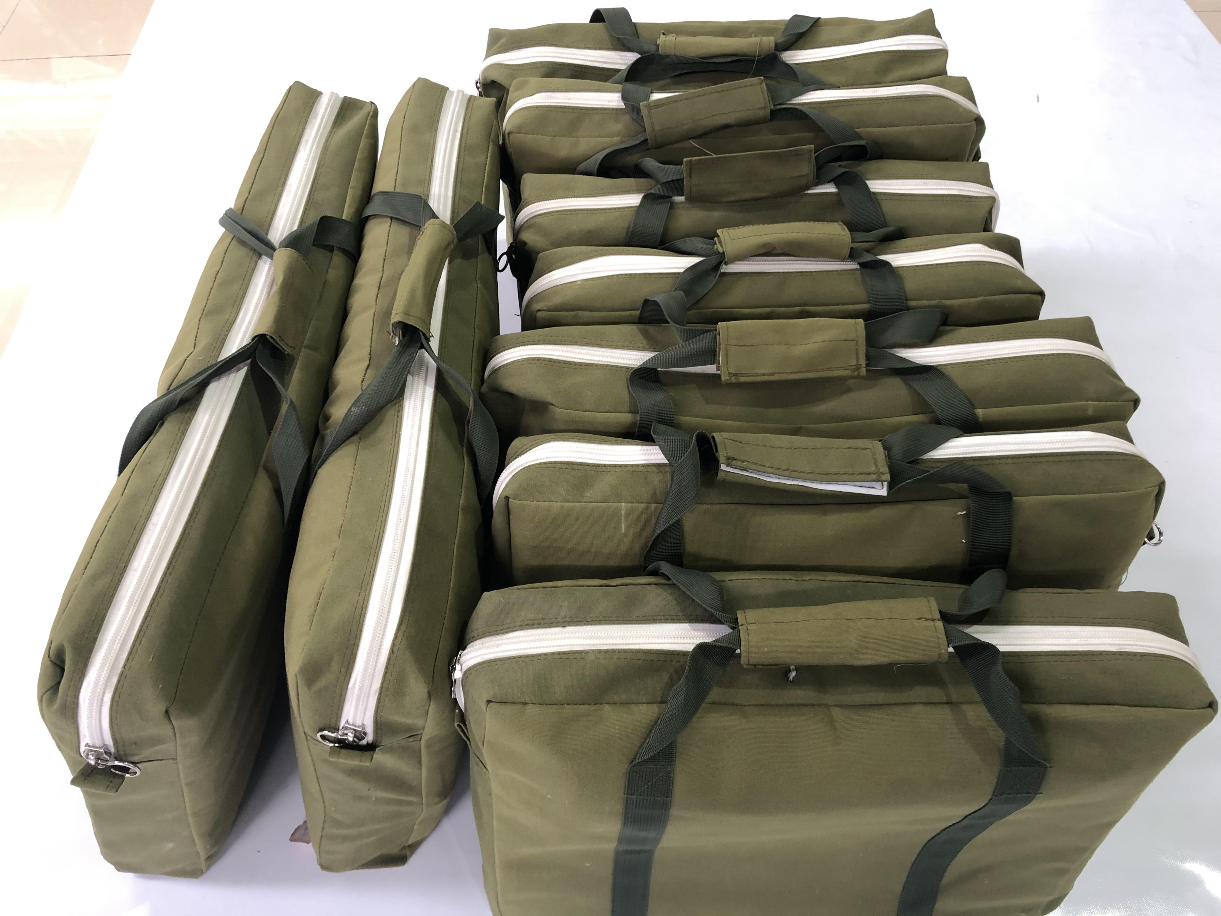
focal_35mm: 28
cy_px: 458
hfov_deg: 63.4
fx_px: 988
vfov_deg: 49.7
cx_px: 610
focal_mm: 3.99
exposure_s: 1/15
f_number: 1.8
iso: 50
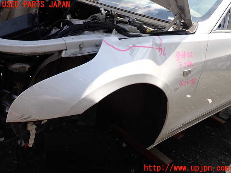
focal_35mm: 30
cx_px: 116
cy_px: 86
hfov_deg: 60.0
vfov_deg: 46.8
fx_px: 200
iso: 100
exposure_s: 1/640
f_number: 3.2
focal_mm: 5.4
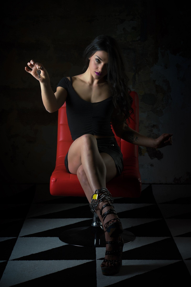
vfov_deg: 23.9
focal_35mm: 85
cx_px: 96
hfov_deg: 16.1
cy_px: 144
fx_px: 677
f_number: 8
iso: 100
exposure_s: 1/125
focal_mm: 85
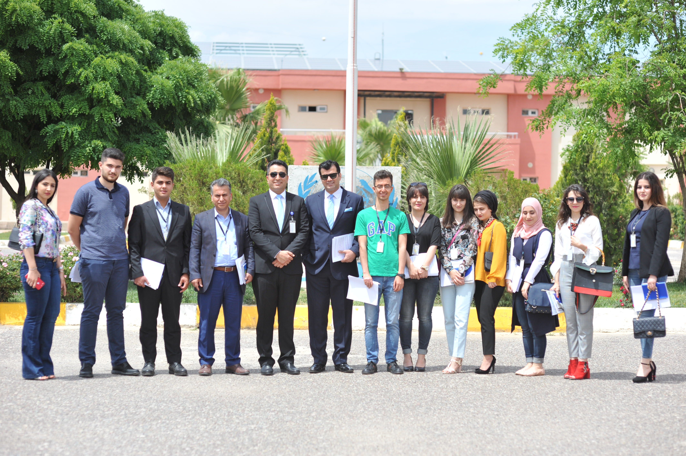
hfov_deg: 23.9
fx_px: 1619
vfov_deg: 16.1
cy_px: 228
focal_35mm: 85
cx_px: 343
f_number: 3.2
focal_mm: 85
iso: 800
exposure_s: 1/8000
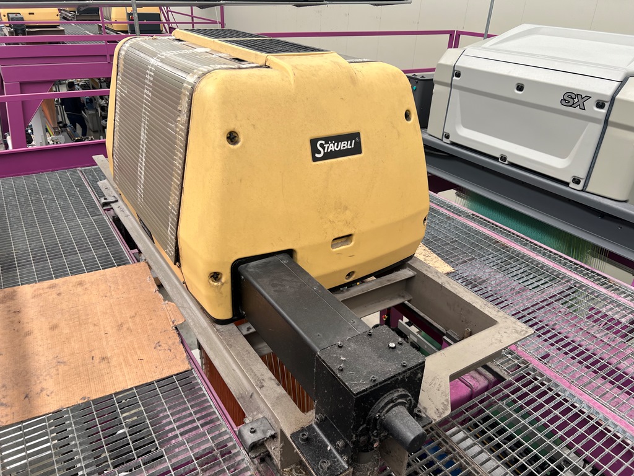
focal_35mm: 26
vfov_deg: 53.1
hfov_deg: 67.3
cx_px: 317
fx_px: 476
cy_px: 238
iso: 40
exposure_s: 1/163
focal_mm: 5.7
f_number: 1.5
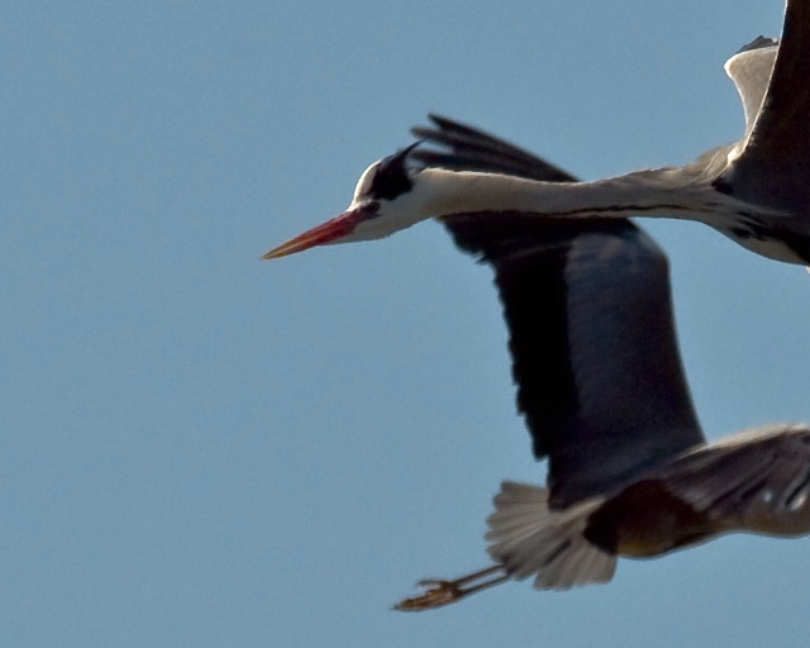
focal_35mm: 1846
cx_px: 544
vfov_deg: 0.8
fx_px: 44254
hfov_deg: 1.0
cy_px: 235
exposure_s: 1/2000
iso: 400
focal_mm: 700
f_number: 9
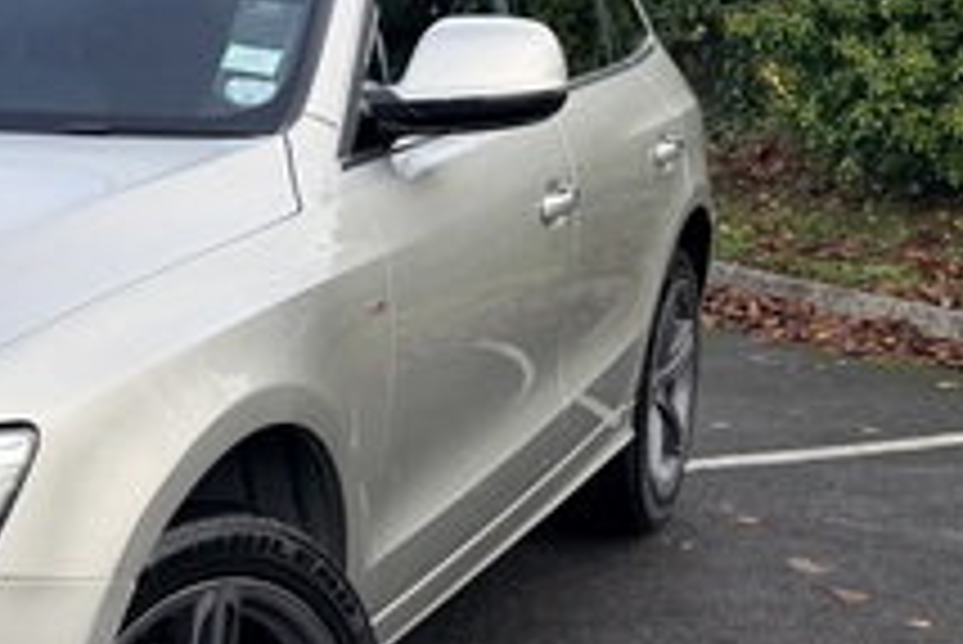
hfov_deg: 26.5
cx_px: -108
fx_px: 1874
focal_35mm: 70
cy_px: 450
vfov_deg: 19.4
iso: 100
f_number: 1.78
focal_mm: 6.76
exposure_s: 1/1337
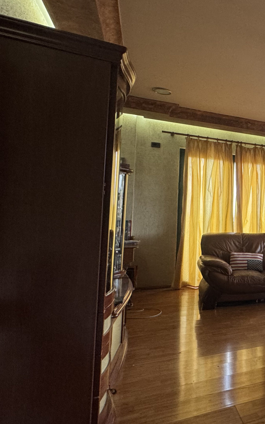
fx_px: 324
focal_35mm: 28
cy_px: 209
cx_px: 328
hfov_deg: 34.4
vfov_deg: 66.5
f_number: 2.2
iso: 250
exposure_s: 1/100
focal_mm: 2.22
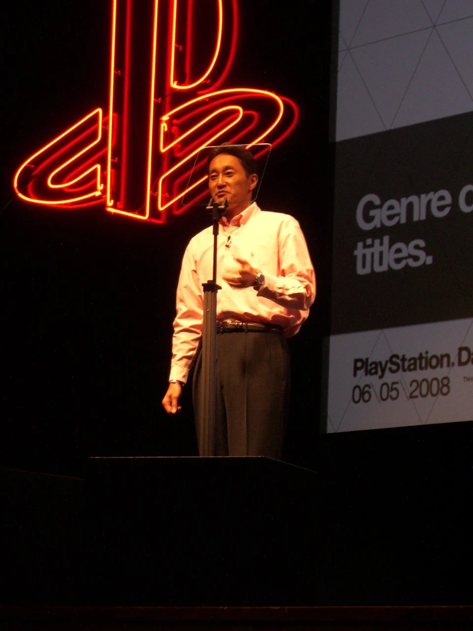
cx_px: 236
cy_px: 316
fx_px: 1949
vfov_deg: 18.4
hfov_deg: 13.8
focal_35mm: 107
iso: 200
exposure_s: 1/25
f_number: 4.8
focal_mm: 17.4
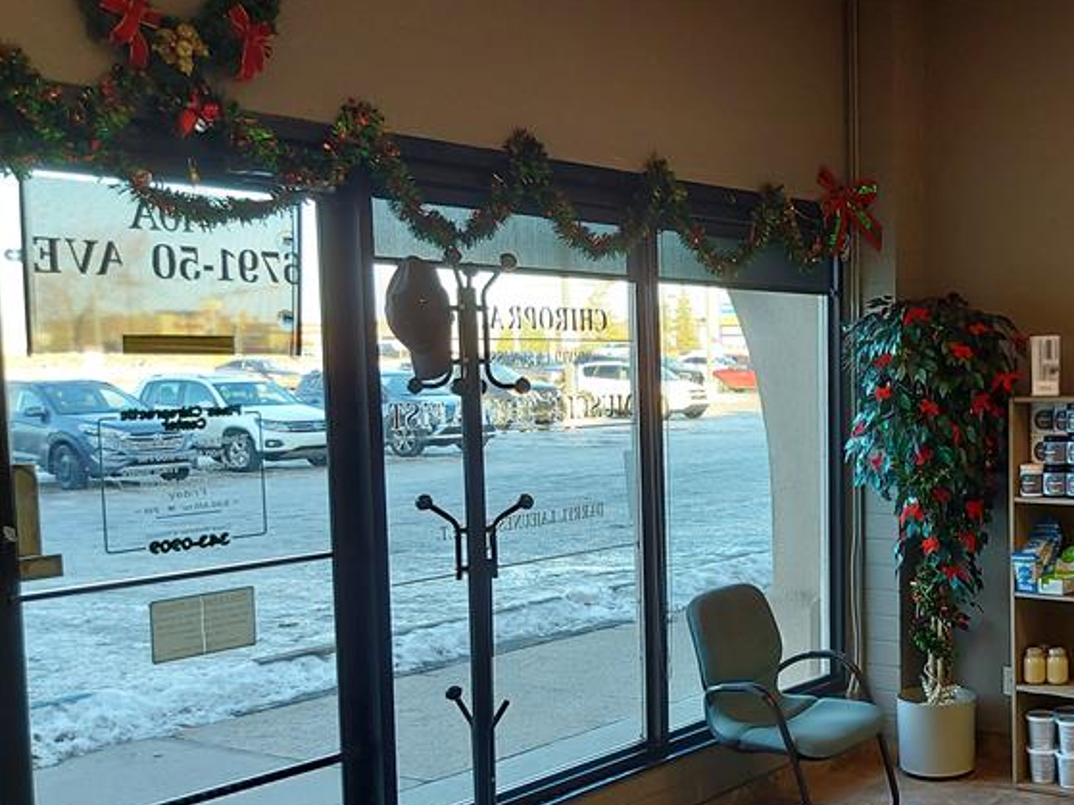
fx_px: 1365
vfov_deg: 32.7
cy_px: 494
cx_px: 861
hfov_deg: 41.1
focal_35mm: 44
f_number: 1.8
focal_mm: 5.23
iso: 50
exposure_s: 1/60
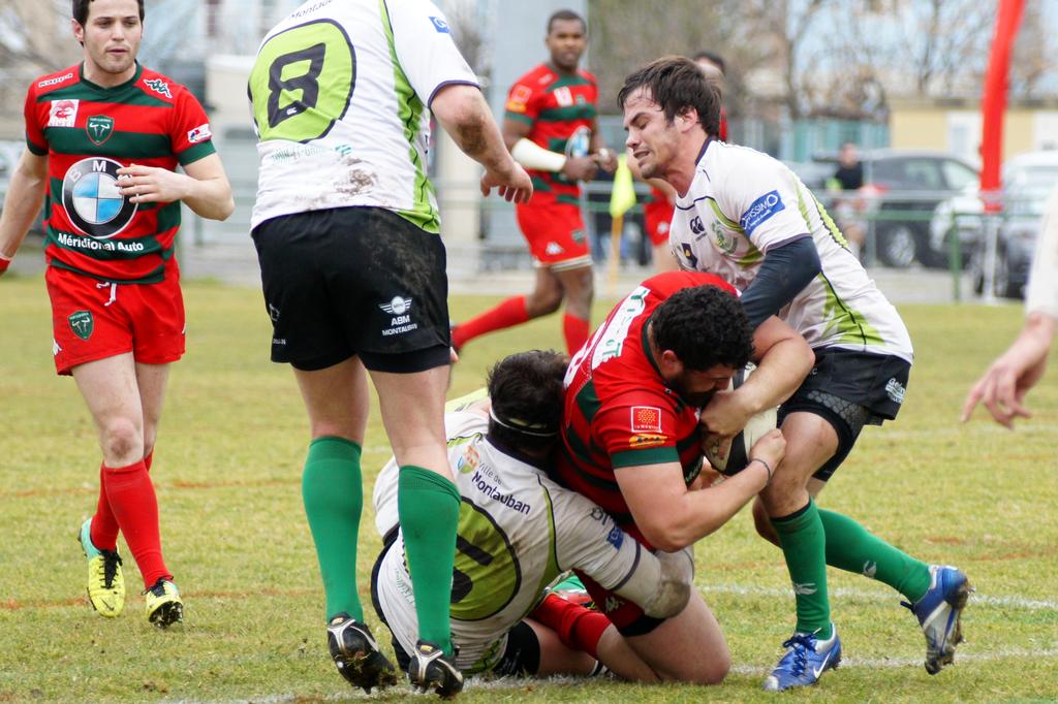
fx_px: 7051
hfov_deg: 8.6
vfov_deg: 5.7
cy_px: 352
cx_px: 529
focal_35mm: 240
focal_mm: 160
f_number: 4.5
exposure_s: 1/640
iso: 800
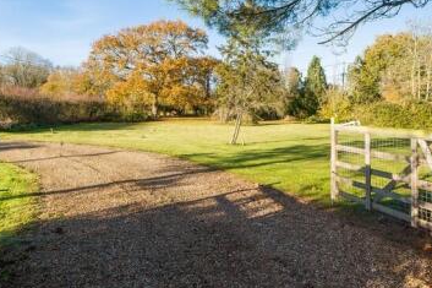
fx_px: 312
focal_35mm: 26
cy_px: 107
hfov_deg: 69.1
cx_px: 246
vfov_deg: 49.0
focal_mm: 9.6
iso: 160
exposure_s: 1/100
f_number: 9
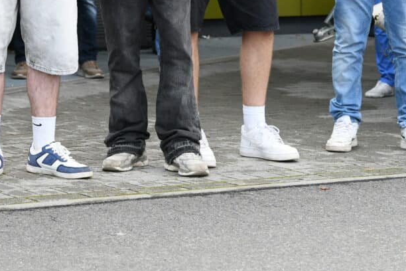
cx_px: 67
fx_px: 1737
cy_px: -108
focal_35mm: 154
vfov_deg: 8.7
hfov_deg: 13.3
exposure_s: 1/1600
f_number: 3.5
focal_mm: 46
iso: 1250
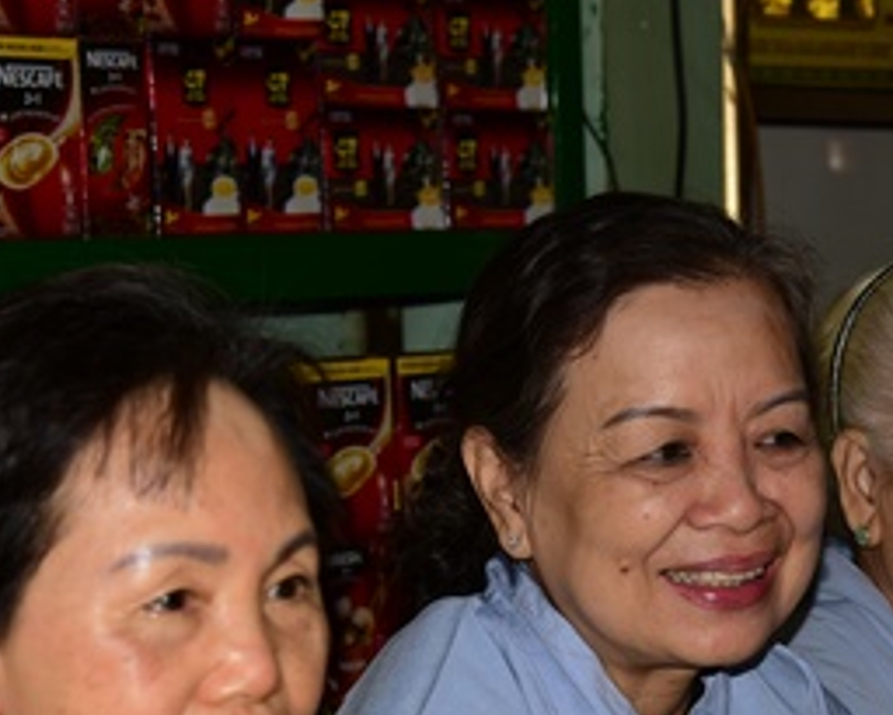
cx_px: 726
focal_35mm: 131
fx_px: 3464
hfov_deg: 14.6
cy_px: 712
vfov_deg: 11.7
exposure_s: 1/80
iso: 400
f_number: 5.6
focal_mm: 55
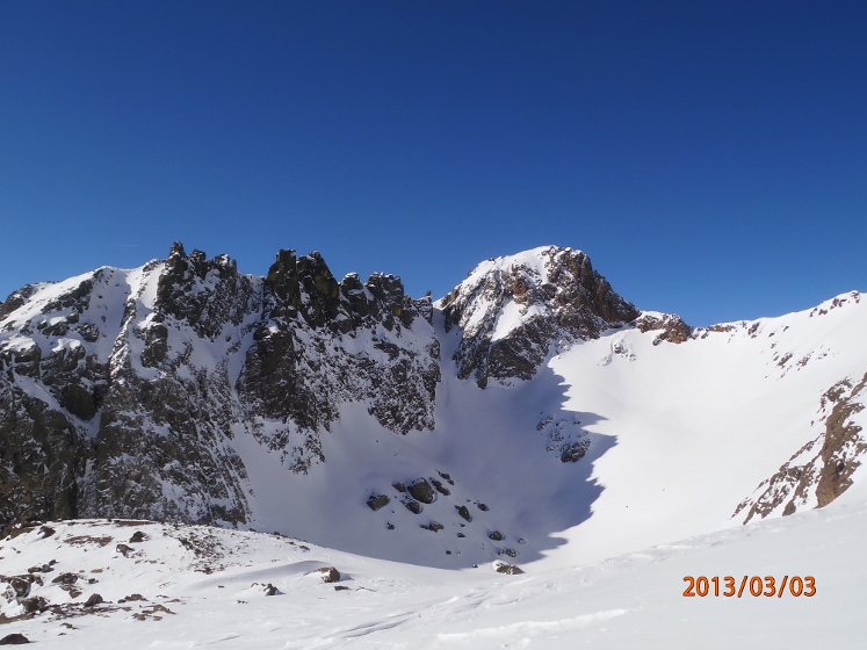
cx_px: 409
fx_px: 751
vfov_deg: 46.8
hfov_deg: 59.9
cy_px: 312
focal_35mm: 30
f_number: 8.4
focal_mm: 4.87
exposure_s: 1/400
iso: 80
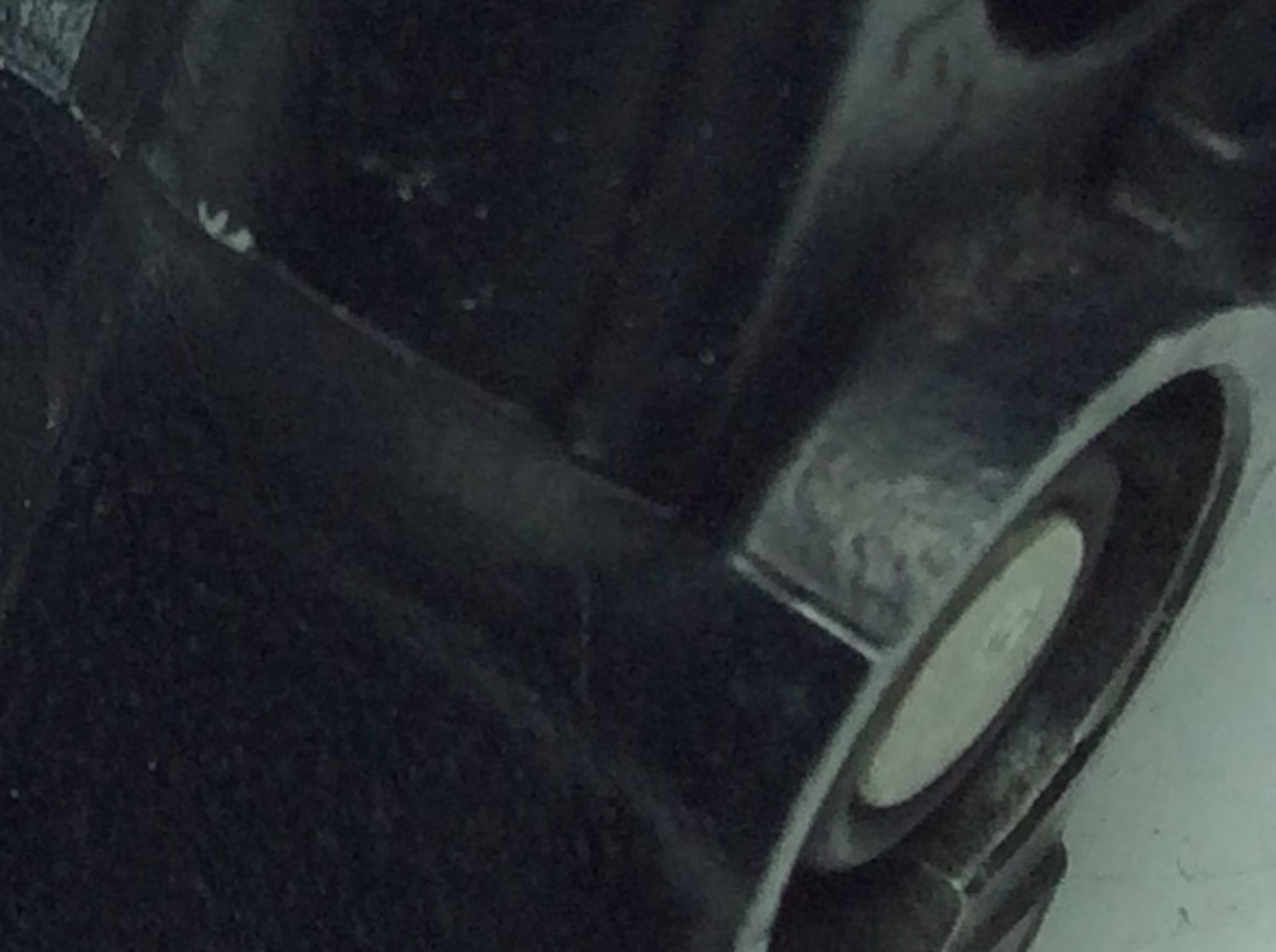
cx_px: -776
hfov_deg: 13.0
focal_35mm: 142
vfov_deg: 10.3
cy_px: -24
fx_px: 5226
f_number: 2.4
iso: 32
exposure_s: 1/357
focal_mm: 3.3
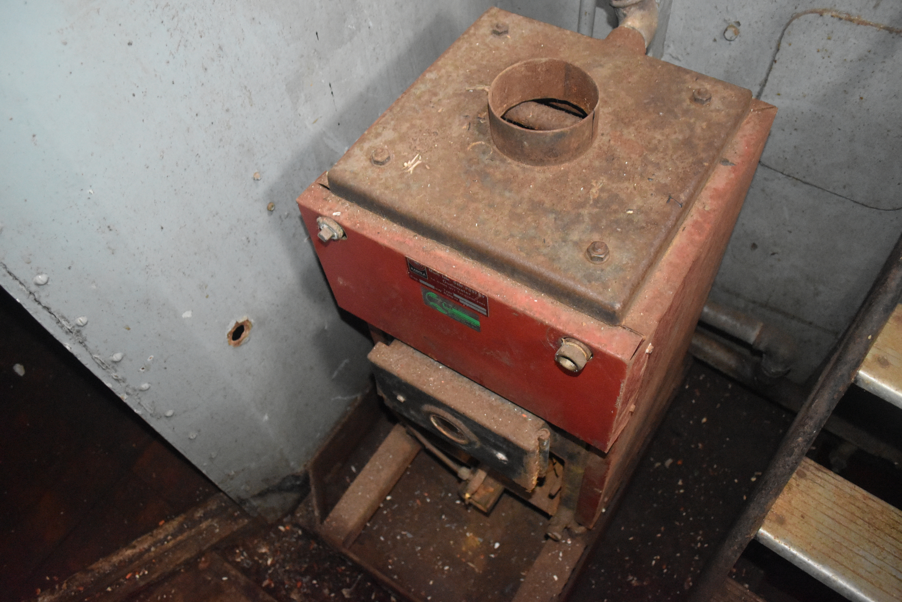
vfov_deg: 47.9
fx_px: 676
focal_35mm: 27
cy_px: 301
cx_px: 451
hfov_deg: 67.4
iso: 5000
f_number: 3.5
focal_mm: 18
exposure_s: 1/60
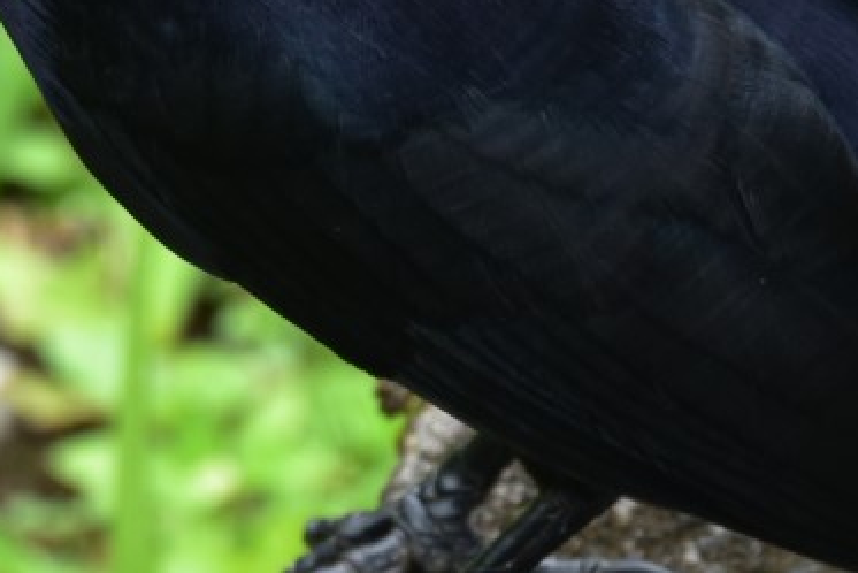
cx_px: 419
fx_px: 46562
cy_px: 161
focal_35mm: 1953
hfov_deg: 1.1
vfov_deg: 0.7
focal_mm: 300
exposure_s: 1/125
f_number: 9
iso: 400
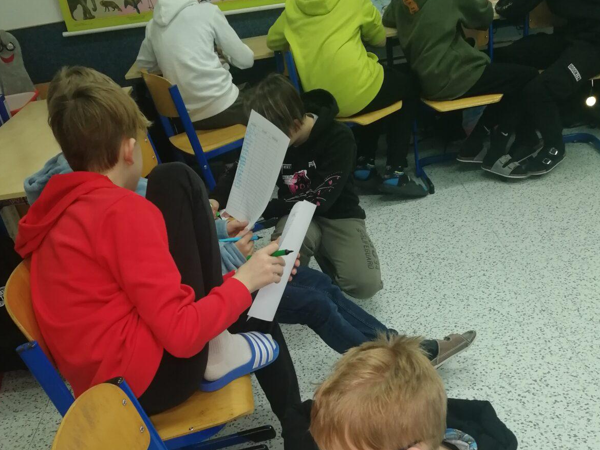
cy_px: 370
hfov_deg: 50.1
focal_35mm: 37
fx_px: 641
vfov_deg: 37.1
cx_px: 304
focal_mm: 3.95
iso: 160
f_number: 2.2
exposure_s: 1/33.3
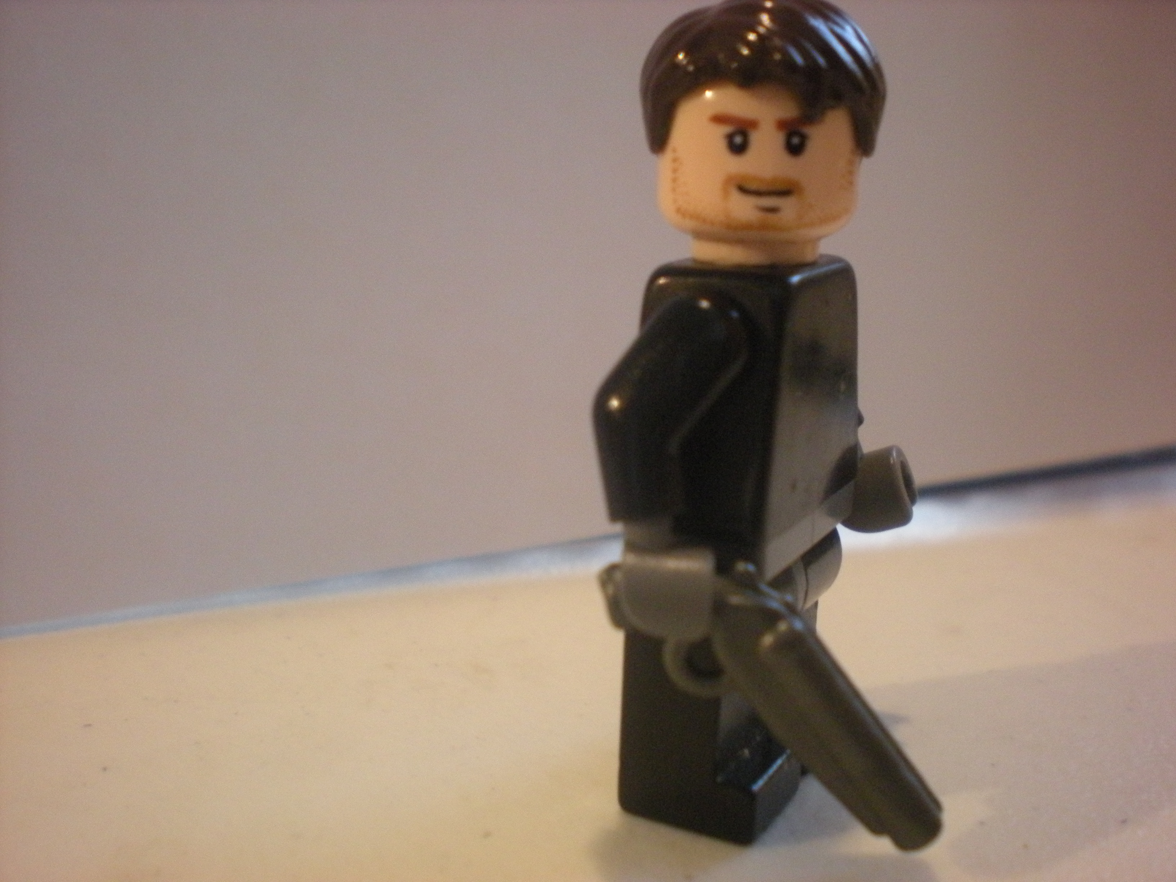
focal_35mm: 38
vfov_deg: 37.7
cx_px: 588
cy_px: 441
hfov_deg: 49.0
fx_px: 1291
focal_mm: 6.3
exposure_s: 1/25
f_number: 3.1
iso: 400
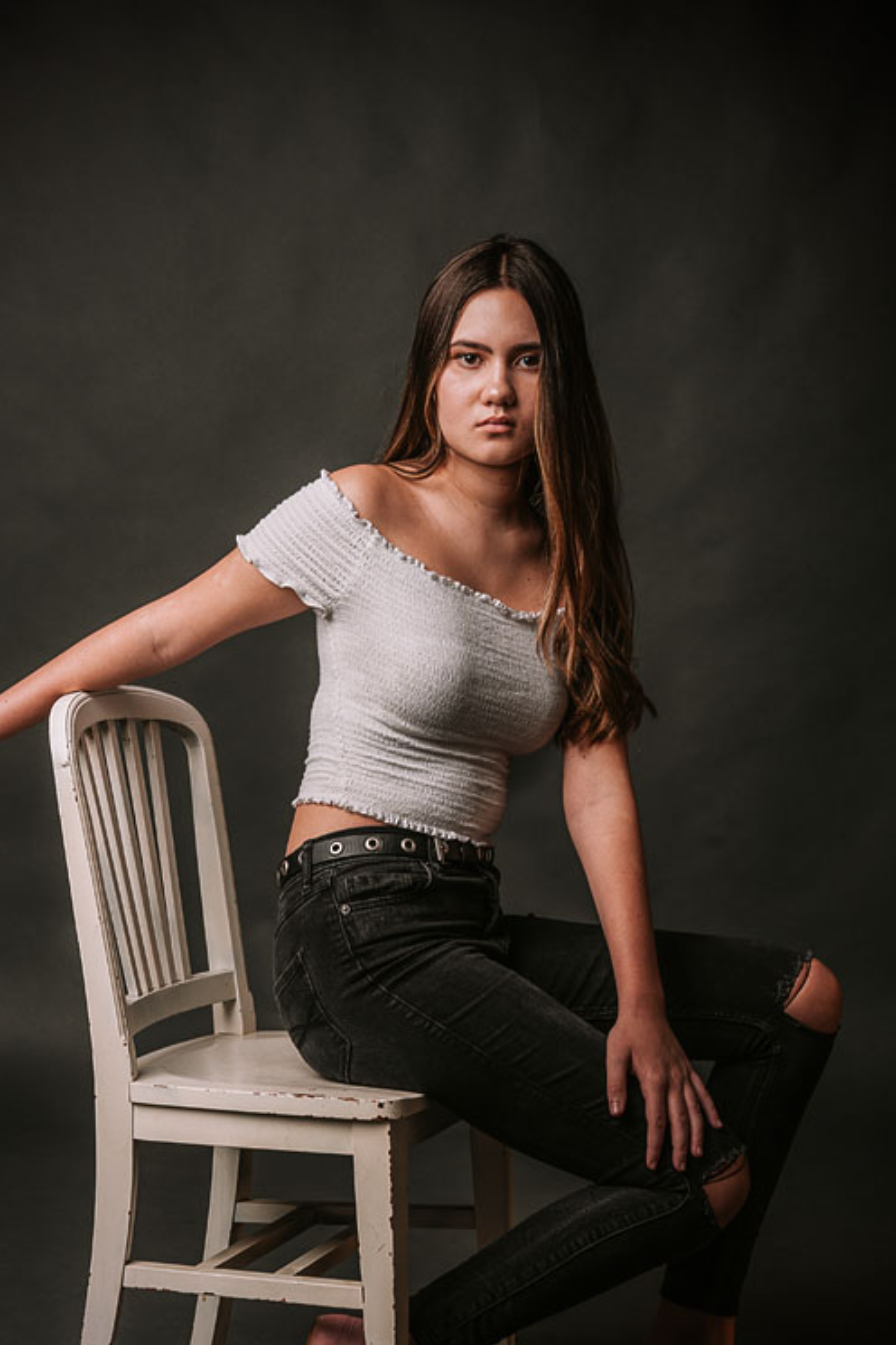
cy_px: 799
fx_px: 2800
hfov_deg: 18.2
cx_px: 419
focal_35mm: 75
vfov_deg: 26.9
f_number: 6.3
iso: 200
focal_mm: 62
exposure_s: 1/100
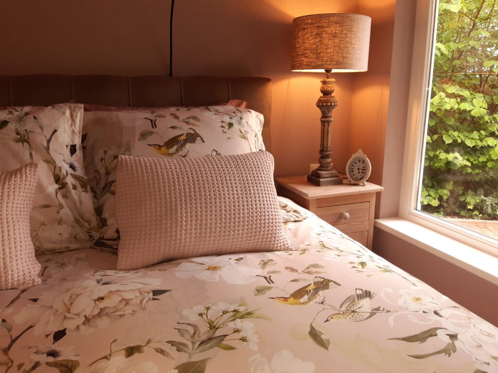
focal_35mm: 26
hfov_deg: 67.3
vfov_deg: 53.1
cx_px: 249
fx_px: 374
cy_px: 186
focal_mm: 3.92
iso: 80
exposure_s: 1/60
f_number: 1.7
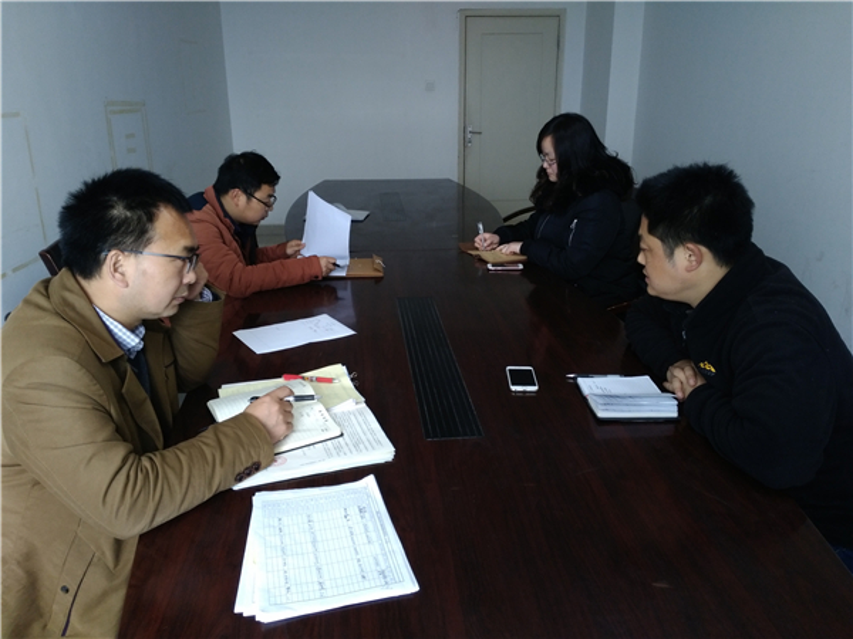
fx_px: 690
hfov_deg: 63.4
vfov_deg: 49.7
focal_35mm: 28
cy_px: 320
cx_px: 426
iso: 211
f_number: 2
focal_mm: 3.78
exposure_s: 1/33
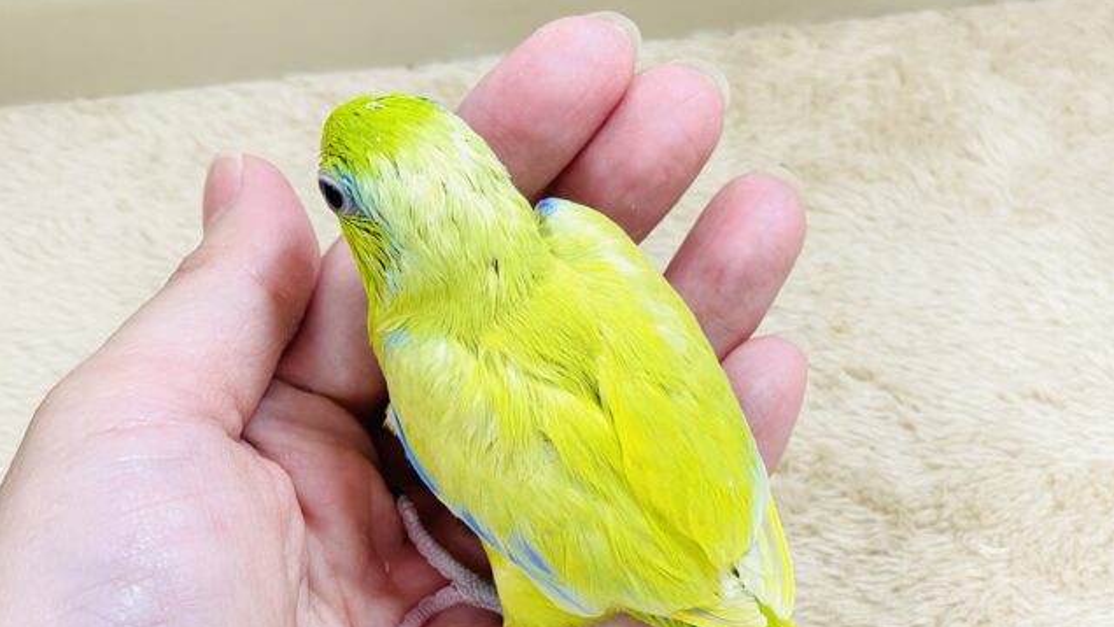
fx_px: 1684
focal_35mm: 57
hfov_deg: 36.6
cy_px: 412
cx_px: 559
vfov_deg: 21.0
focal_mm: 6
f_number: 2
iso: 125
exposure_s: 1/99
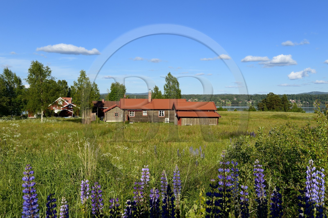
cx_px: 164
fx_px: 382
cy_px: 109
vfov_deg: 31.8
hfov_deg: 46.4
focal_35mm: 42
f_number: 16
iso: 200
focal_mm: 42
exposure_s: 1/160
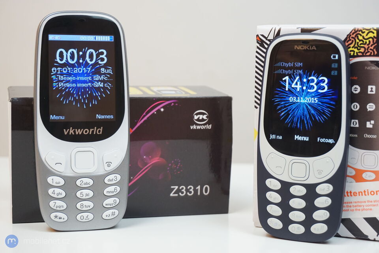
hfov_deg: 31.9
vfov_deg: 21.6
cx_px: 190
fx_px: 663
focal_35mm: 63
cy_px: 126
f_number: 5.6
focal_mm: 42
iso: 1000
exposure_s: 1/80
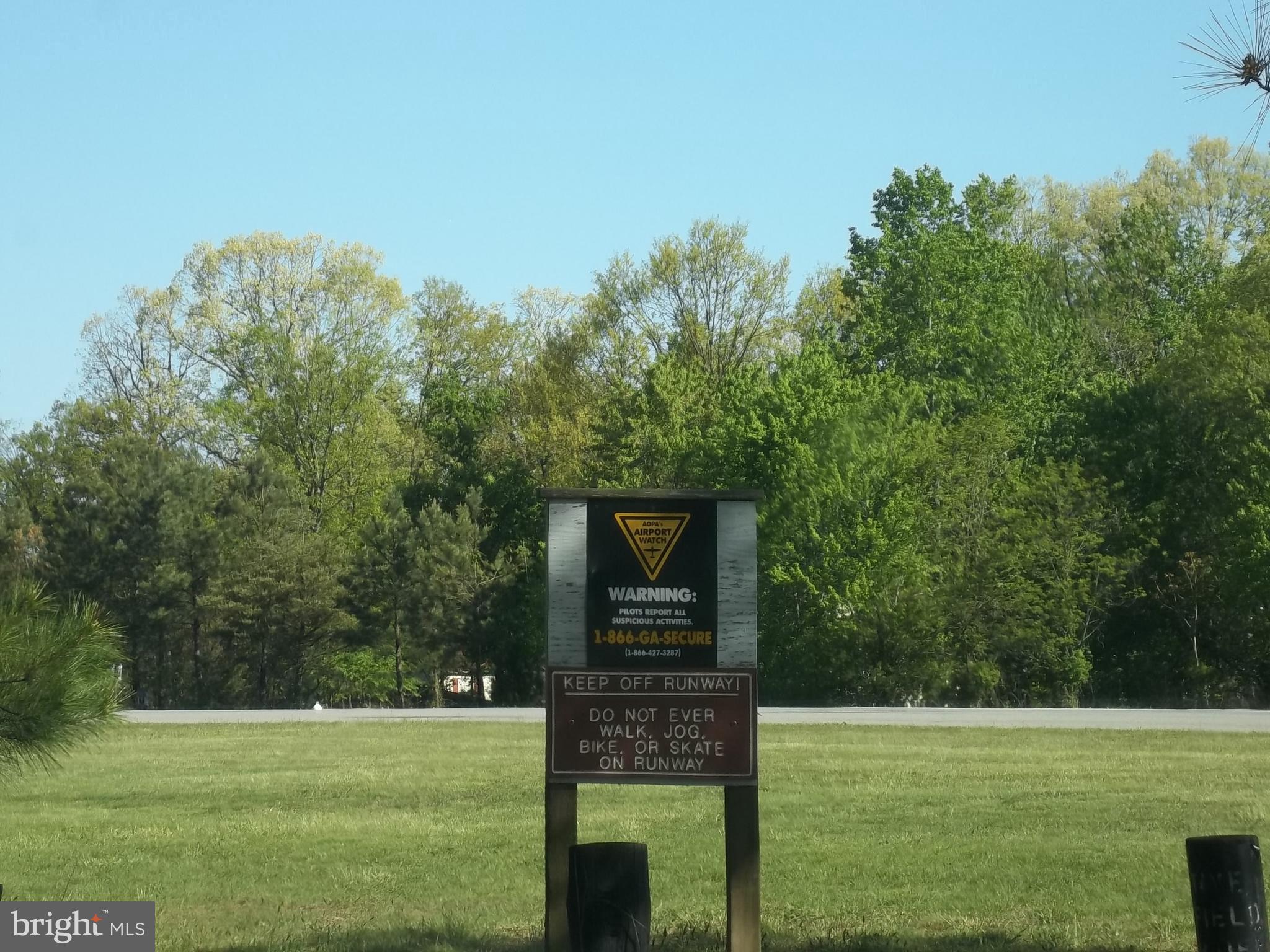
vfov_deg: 12.7
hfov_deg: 16.8
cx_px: 635
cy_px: 476
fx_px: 4293
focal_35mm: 117
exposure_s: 1/200
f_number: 5.4
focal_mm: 21
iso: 80
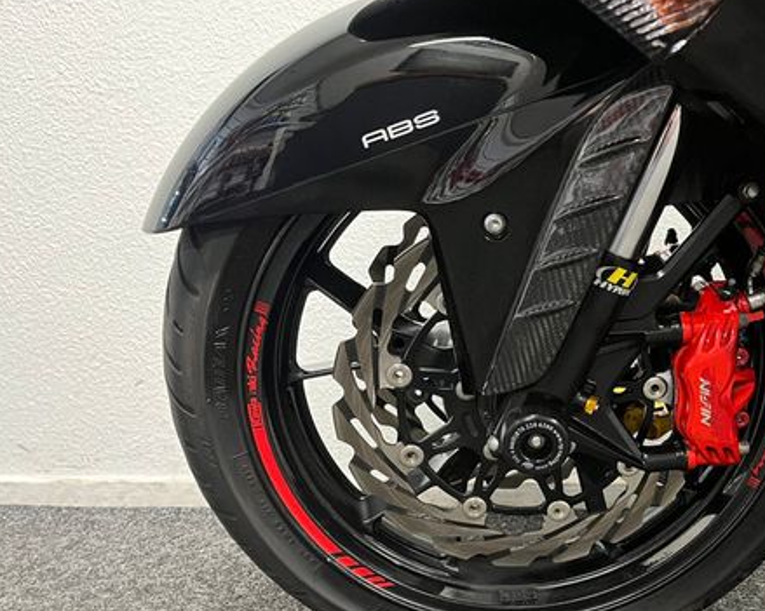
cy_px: 367
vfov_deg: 39.9
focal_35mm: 37
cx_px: 512
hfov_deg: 48.2
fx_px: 838
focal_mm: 5.1
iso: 500
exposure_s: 1/33
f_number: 1.6
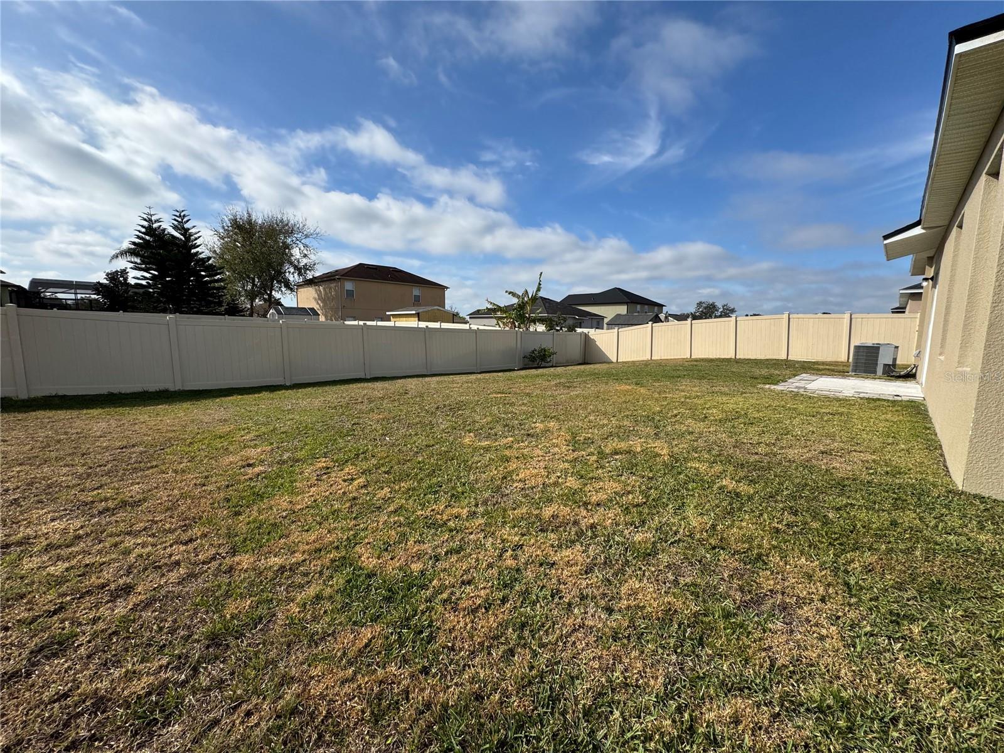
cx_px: 502
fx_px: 406
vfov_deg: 85.7
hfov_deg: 102.1
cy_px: 376
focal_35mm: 14
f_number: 2.2
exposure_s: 1/2415
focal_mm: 2.22
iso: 50
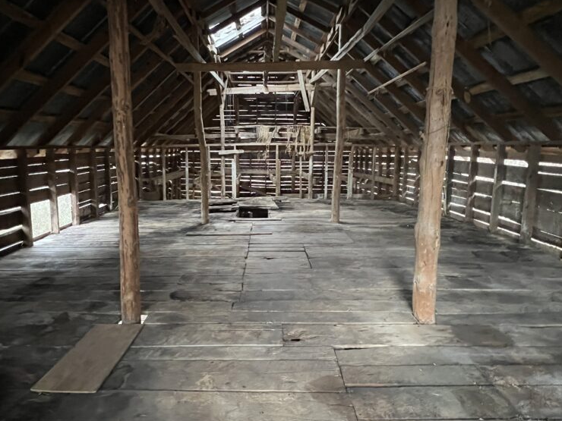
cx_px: 261
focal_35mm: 18
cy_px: 187
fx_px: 292
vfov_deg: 71.4
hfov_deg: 87.6
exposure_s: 1/39
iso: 1250
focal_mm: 1.57
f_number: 1.8
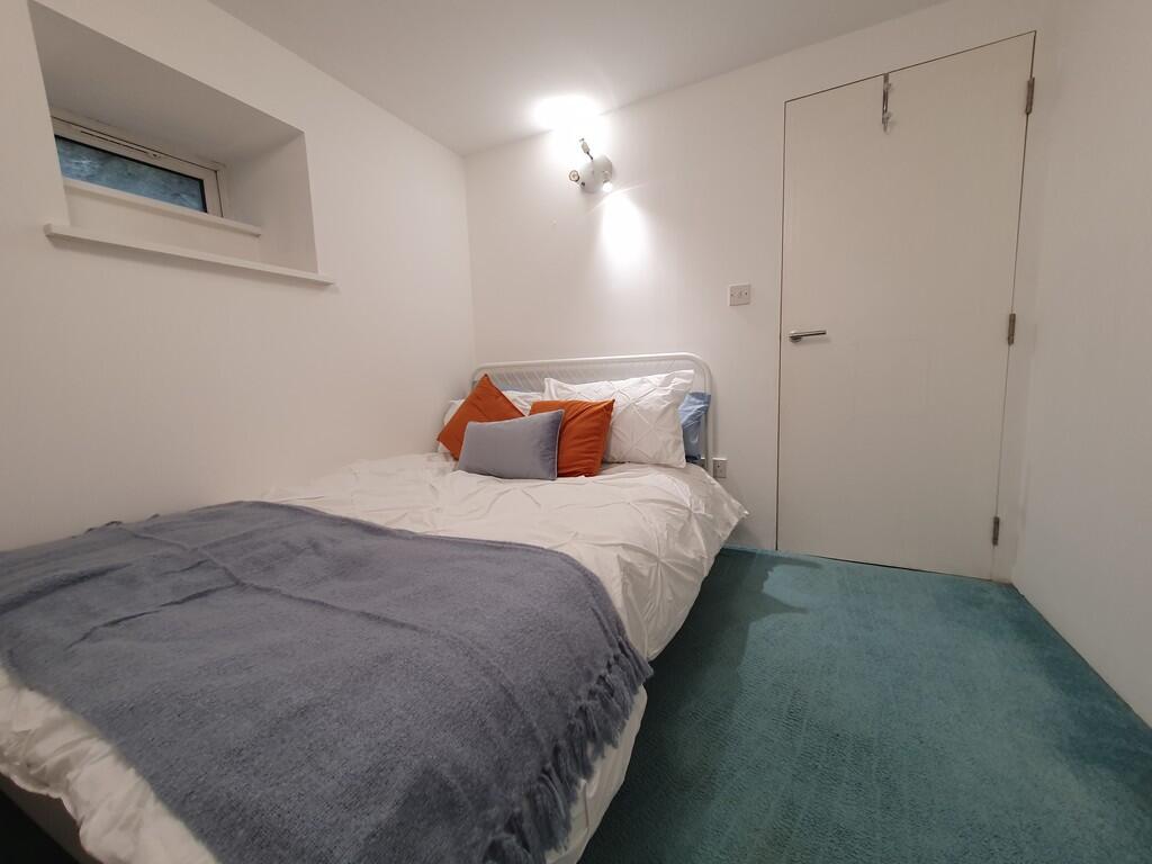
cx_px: 576
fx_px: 433
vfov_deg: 89.9
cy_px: 432
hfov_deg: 106.2
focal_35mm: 13
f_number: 2.2
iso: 80
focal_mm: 1.8
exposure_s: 1/50
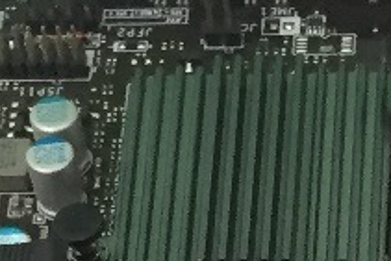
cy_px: 820
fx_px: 2532
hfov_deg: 8.7
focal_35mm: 233
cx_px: 524
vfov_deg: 5.5
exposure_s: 1/33
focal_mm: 4.15
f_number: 2.2
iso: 125
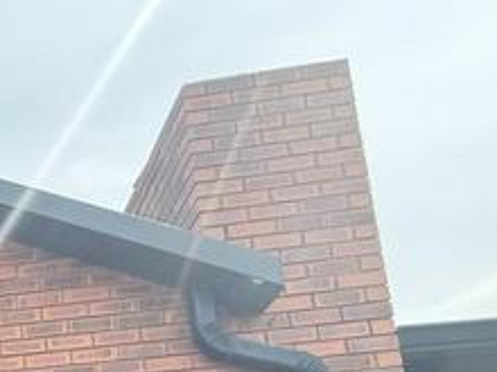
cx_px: -235
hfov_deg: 27.2
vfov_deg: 21.2
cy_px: 636
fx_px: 732
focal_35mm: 51
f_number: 2.2
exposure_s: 1/644
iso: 50
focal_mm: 2.22
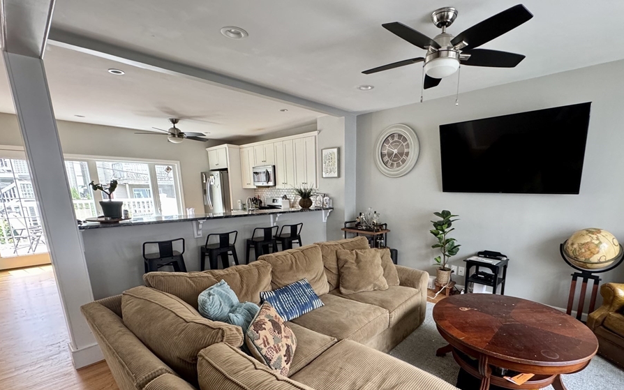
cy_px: 251
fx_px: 289
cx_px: 350
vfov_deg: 66.7
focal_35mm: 17
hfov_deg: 93.9
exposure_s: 1/78
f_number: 2.2
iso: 320
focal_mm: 2.22
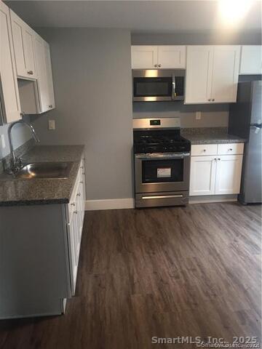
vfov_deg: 61.7
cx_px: 131
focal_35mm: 29
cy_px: 174
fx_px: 293
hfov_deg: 48.2
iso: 125
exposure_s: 1/30
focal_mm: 4.15
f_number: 2.2
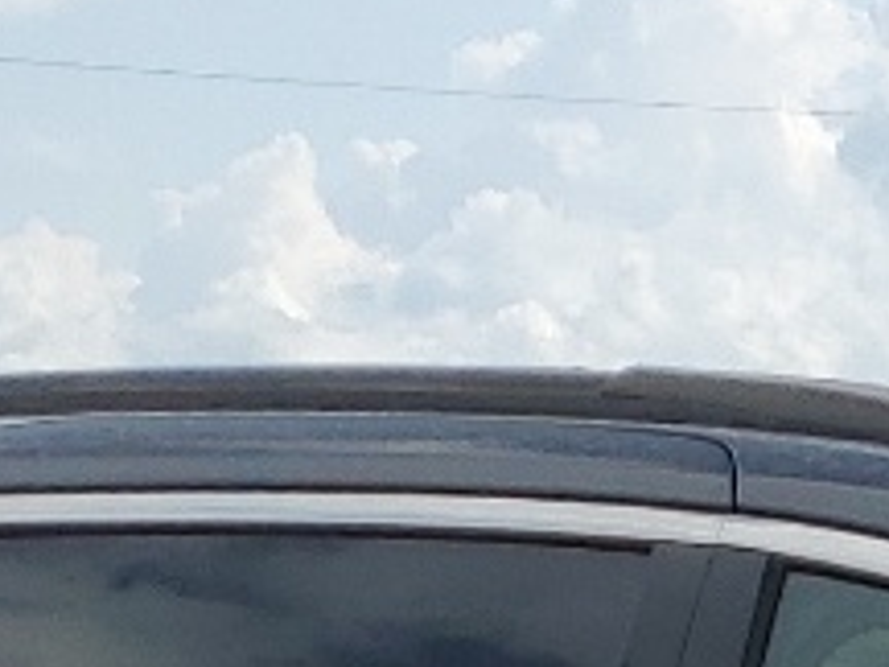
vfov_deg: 7.0
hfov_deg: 9.5
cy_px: 1890
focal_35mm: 193
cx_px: 1827
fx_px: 4957
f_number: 1.5
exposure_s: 1/5000
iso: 50
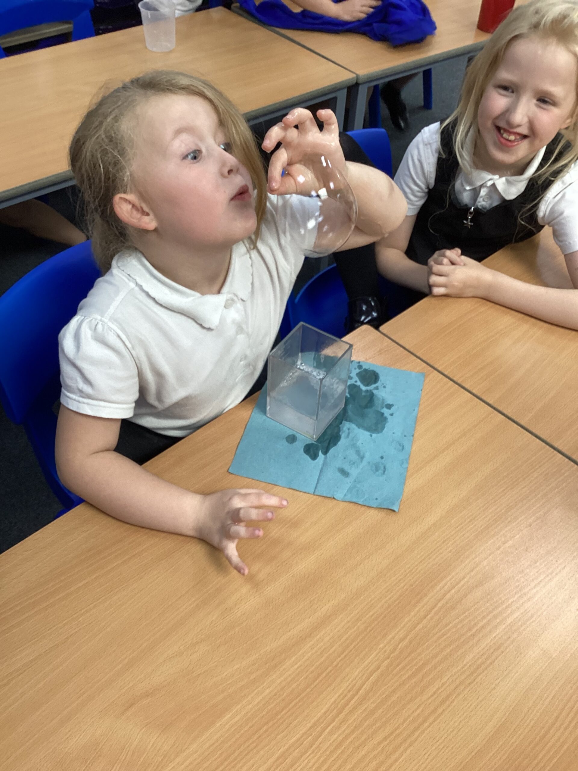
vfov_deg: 58.4
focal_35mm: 31
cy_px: 386
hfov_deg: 45.4
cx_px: 289
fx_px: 690
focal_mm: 3.3
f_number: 2.4
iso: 80
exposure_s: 1/50
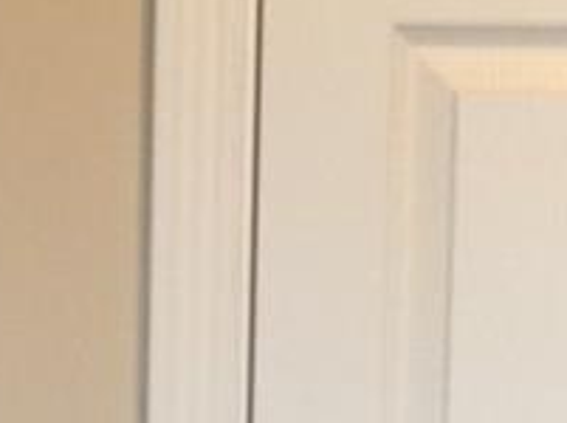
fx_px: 2665
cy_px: 378
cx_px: 93
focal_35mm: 163
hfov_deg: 12.1
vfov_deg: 9.0
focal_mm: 3.3
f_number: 2.4
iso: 80
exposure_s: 1/24
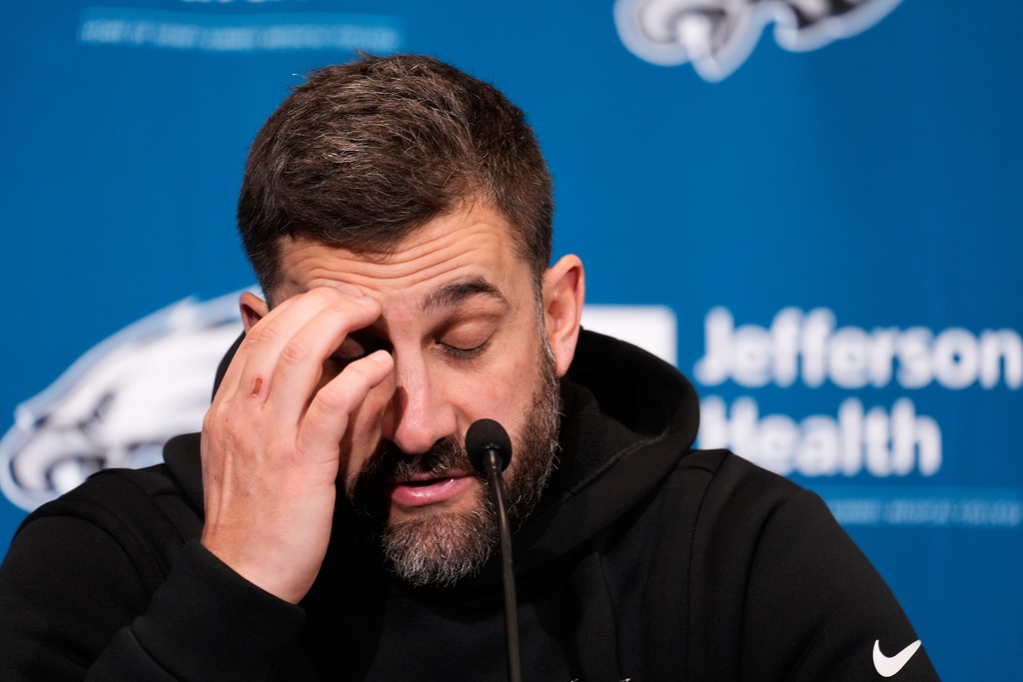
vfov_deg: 3.4
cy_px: 341
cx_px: 512
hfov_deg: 5.2
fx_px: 11367
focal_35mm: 400
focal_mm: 400
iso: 2000
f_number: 5.6
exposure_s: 1/160
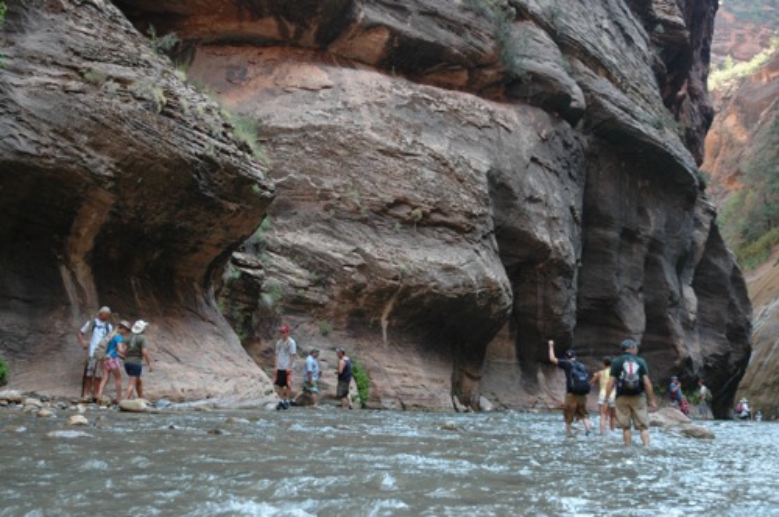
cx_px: 390
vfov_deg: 26.4
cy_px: 258
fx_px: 1102
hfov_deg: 38.9
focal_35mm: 51
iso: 200
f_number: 5
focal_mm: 34
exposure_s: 1/100
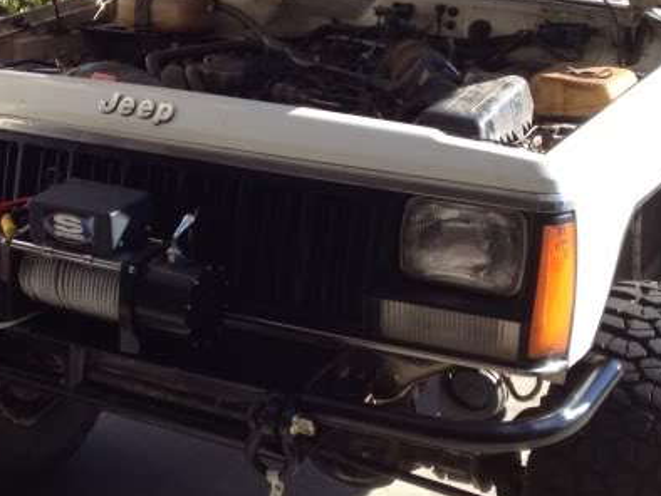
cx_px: 188
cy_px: 240
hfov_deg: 27.1
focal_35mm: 71
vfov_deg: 20.7
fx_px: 1357
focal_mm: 4.3
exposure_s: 1/593
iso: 64
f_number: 2.4
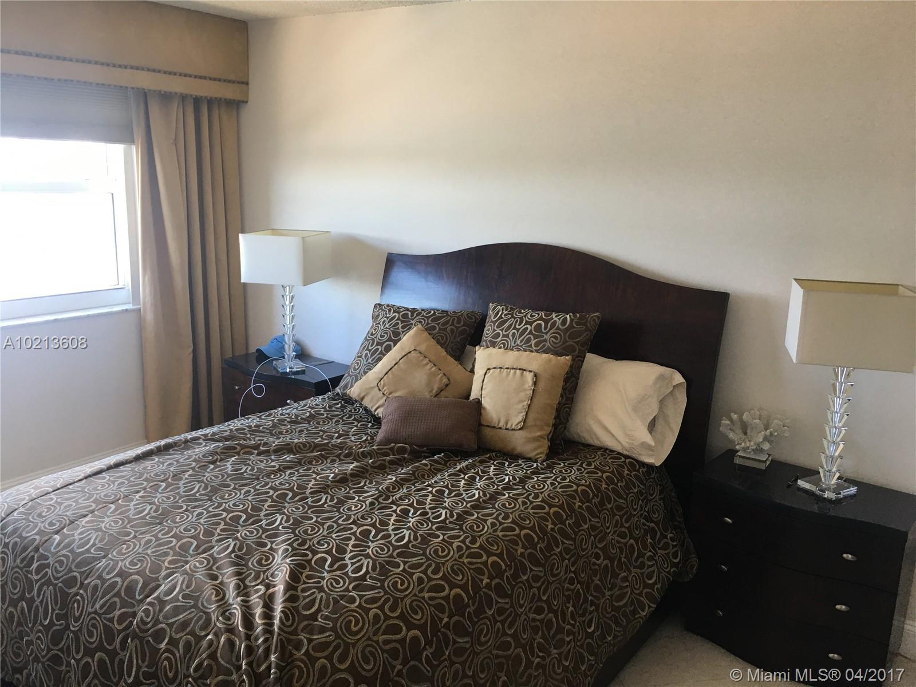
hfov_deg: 61.7
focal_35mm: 29
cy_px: 344
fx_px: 767
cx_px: 458
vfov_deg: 48.2
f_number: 2.2
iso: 25
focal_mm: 4.15
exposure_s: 1/30
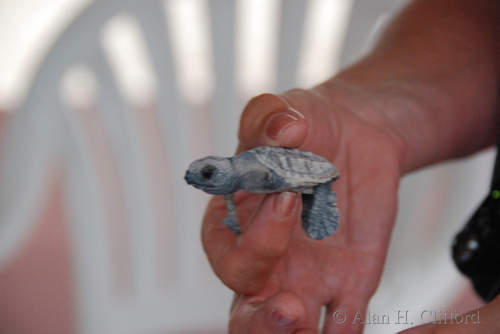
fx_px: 2711
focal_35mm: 195
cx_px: 250
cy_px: 167
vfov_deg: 7.1
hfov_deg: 10.5
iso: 1600
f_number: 5.6
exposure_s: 1/30
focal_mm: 130
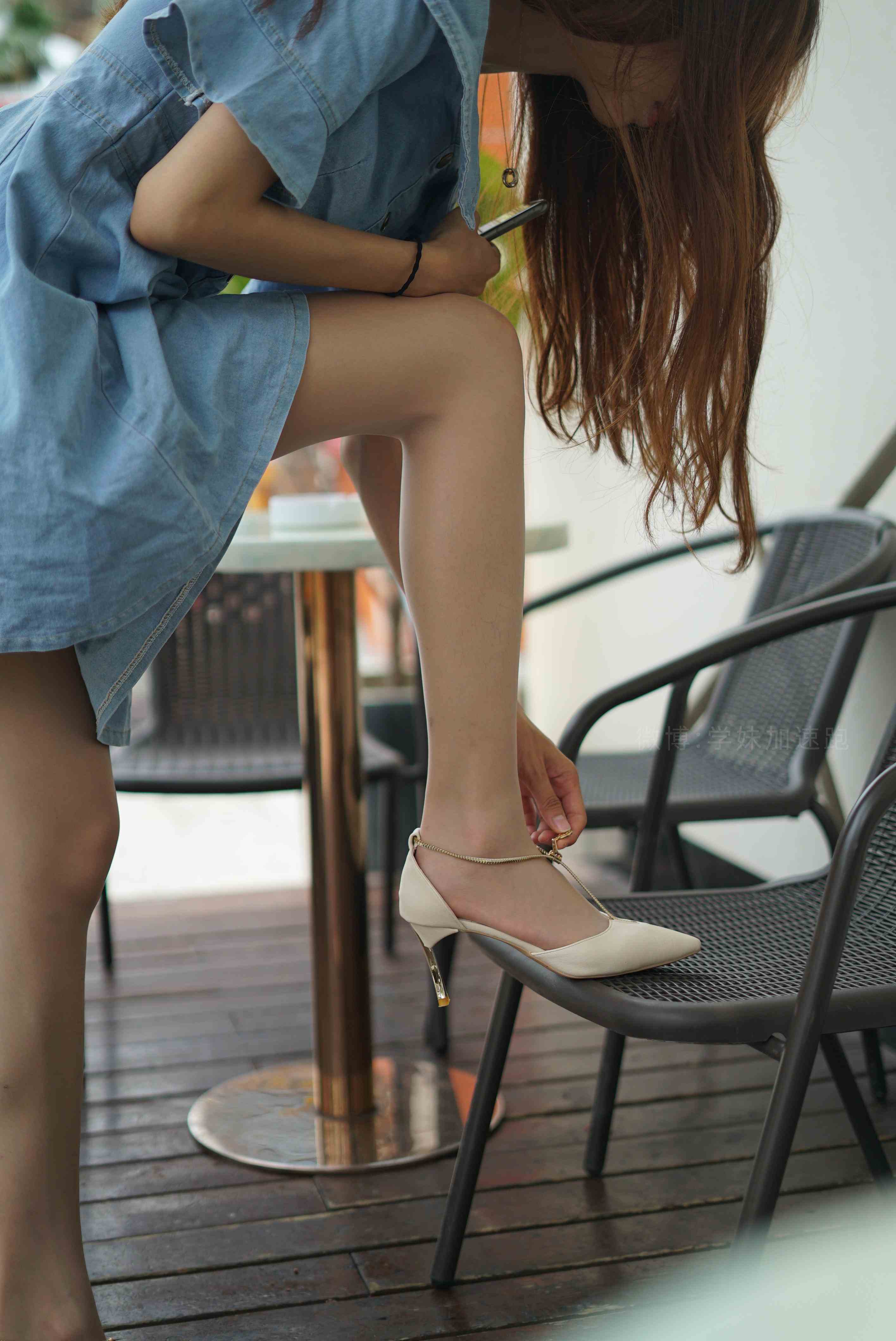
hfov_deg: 27.0
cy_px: 670
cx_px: 448
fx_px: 1864
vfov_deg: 39.6
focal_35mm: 50
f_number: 1.8
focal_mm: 50
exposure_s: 1/3200
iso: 200
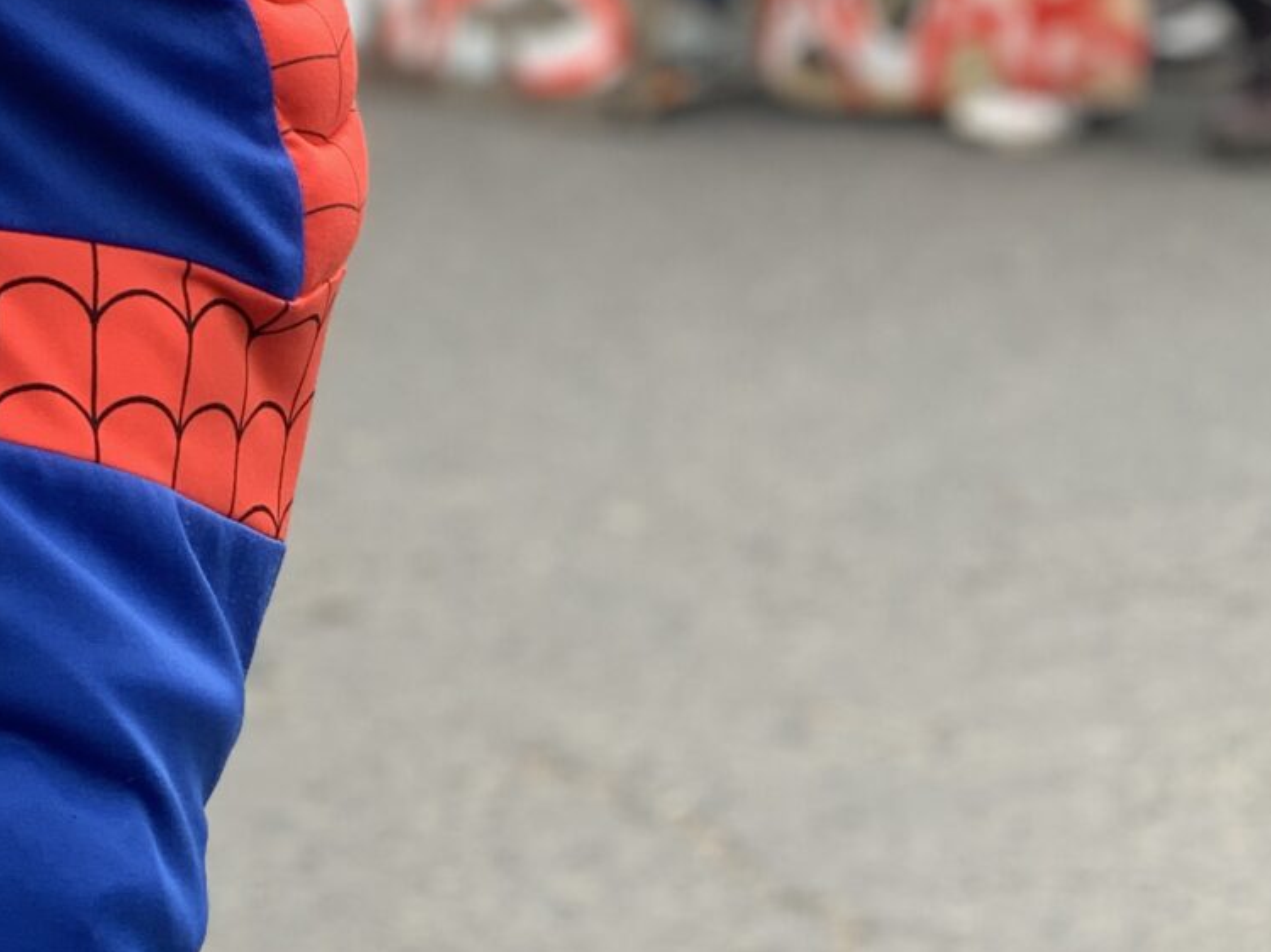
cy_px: -340
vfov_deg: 10.2
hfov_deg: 13.8
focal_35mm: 142
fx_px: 5212
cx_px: 130
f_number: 2.4
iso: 25
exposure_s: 1/122
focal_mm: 6
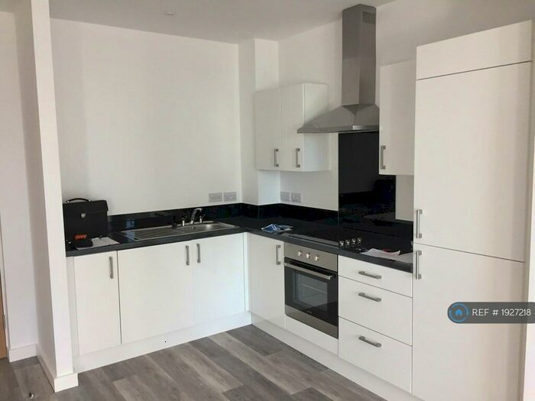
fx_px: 448
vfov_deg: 48.2
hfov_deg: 61.7
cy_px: 200
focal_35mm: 29
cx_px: 268
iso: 50
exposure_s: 1/33
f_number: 2.2
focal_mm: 4.15
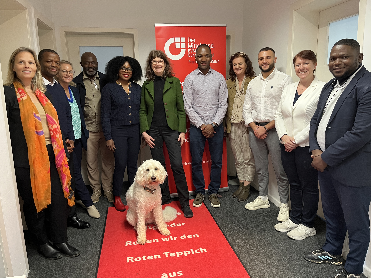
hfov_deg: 67.3
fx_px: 279
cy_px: 139
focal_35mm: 26
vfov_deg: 53.1
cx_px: 186
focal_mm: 5.1
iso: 320
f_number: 1.6
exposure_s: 1/50
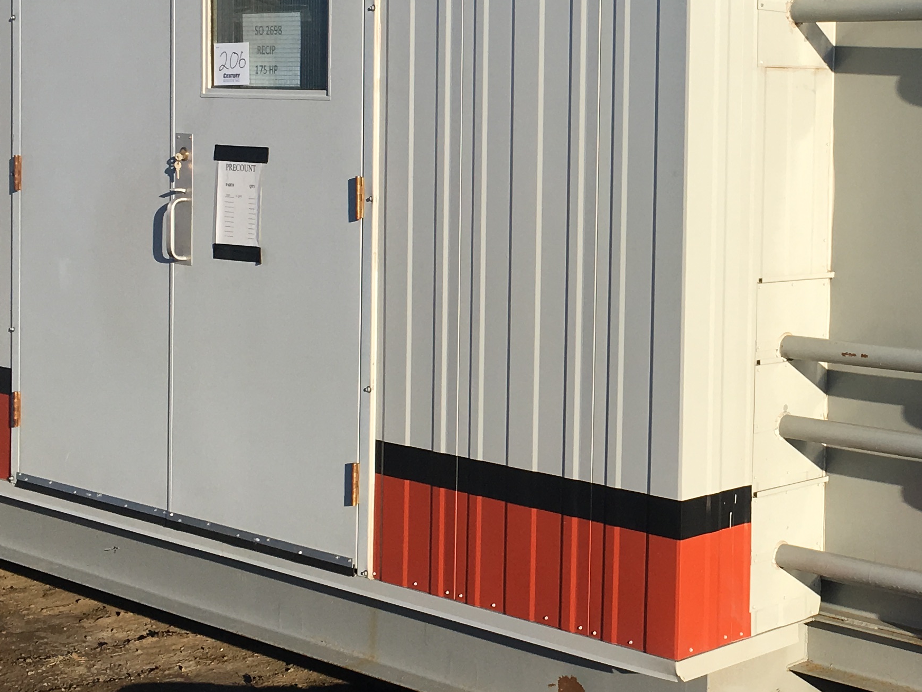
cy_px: 225
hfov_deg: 28.1
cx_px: 796
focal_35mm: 67
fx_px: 1785
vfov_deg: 21.8
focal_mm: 4.15
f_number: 2.2
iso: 25
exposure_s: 1/1972
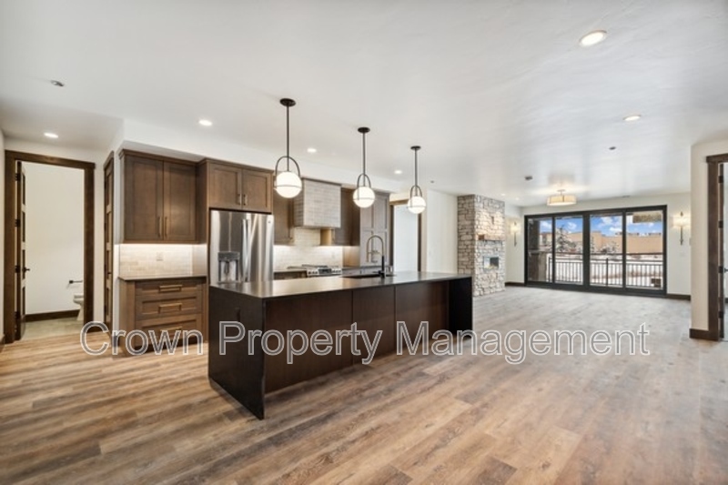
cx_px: 364
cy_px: 242
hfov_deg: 100.4
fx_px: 303
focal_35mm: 15
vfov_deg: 77.3
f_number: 6.3
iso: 200
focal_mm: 10
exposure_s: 1/5
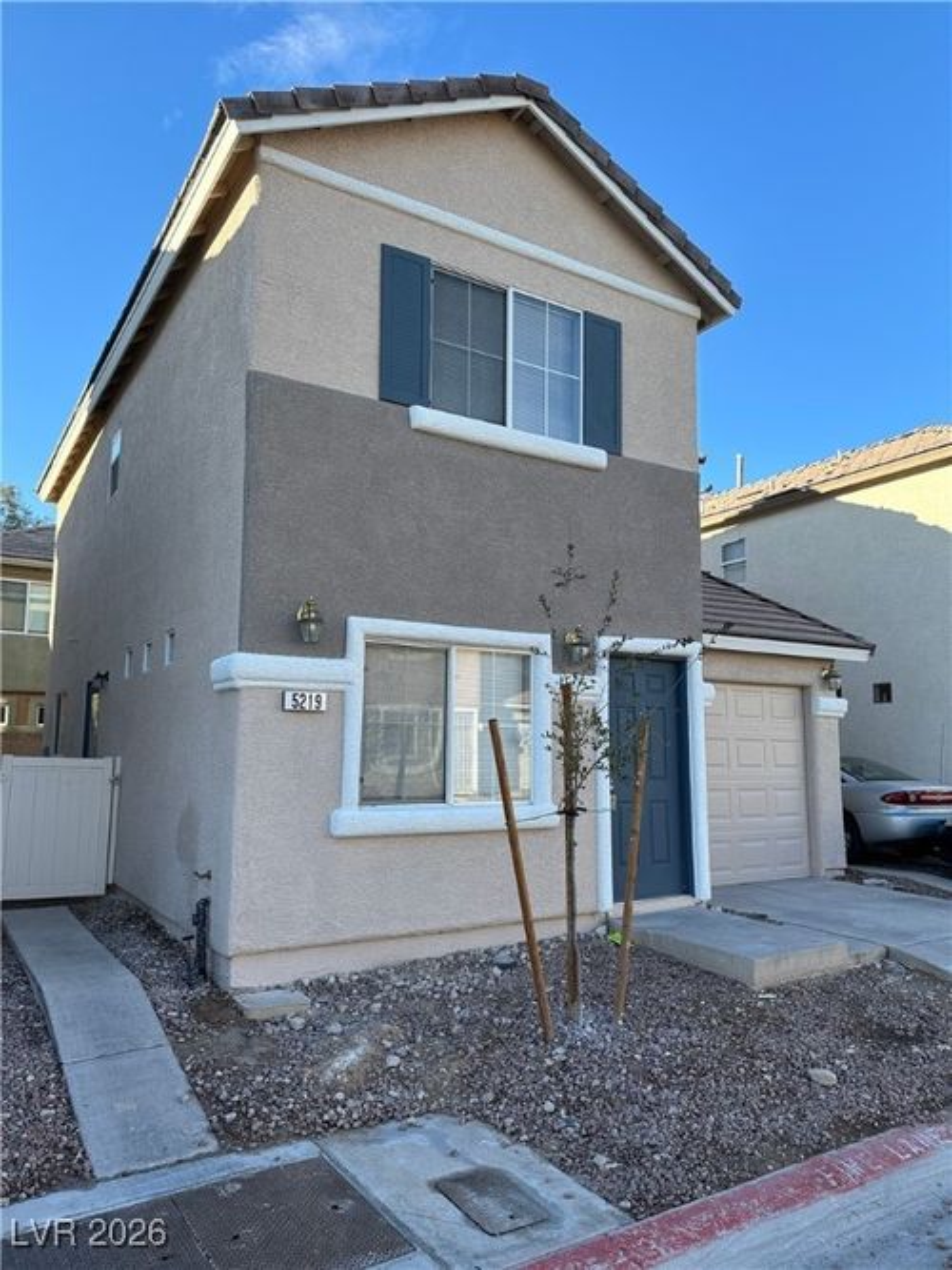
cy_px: 635
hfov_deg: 56.8
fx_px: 880
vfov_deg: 71.6
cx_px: 476
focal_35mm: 24
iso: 80
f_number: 1.78
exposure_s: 1/1183
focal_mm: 6.86
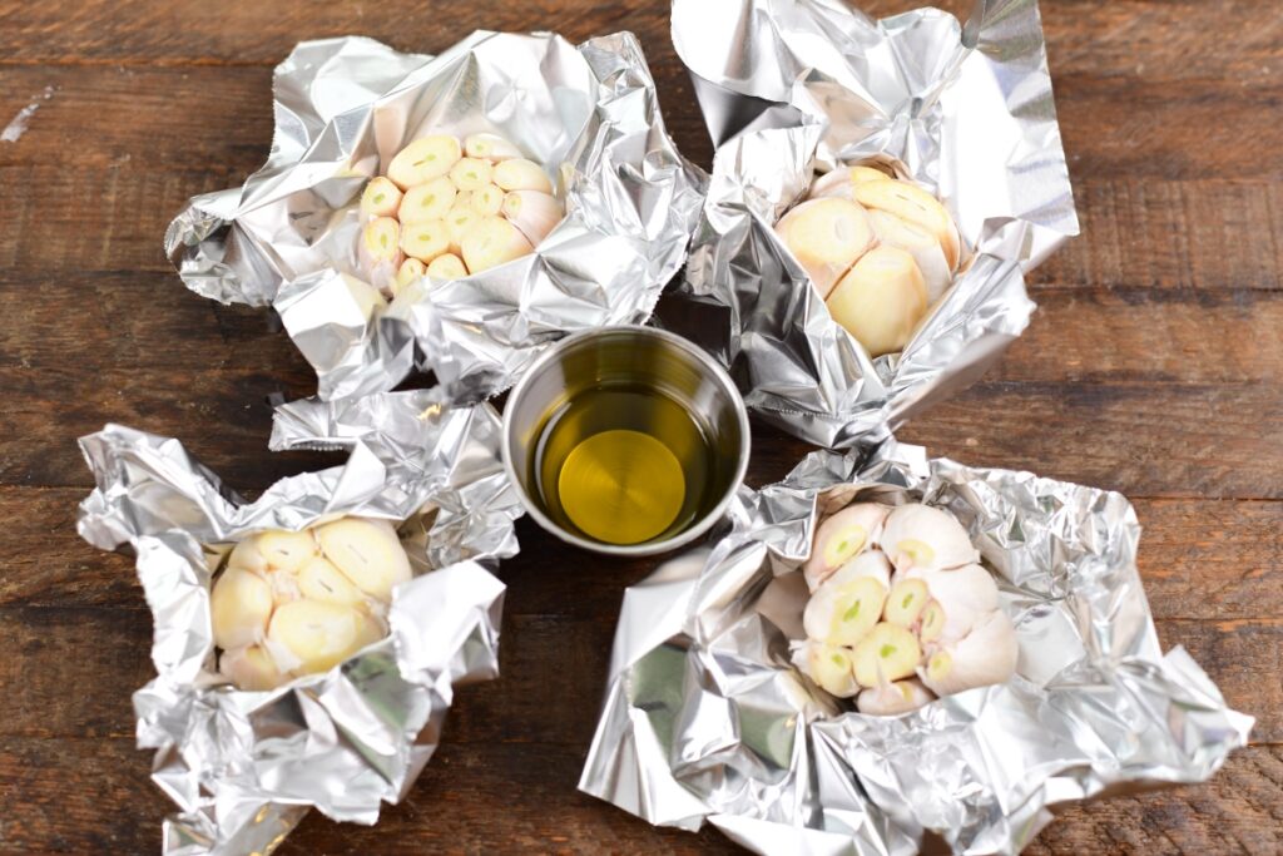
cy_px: 428
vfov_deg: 27.0
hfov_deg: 39.6
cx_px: 642
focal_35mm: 50
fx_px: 1782
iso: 800
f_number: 5
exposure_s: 1/125
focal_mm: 50
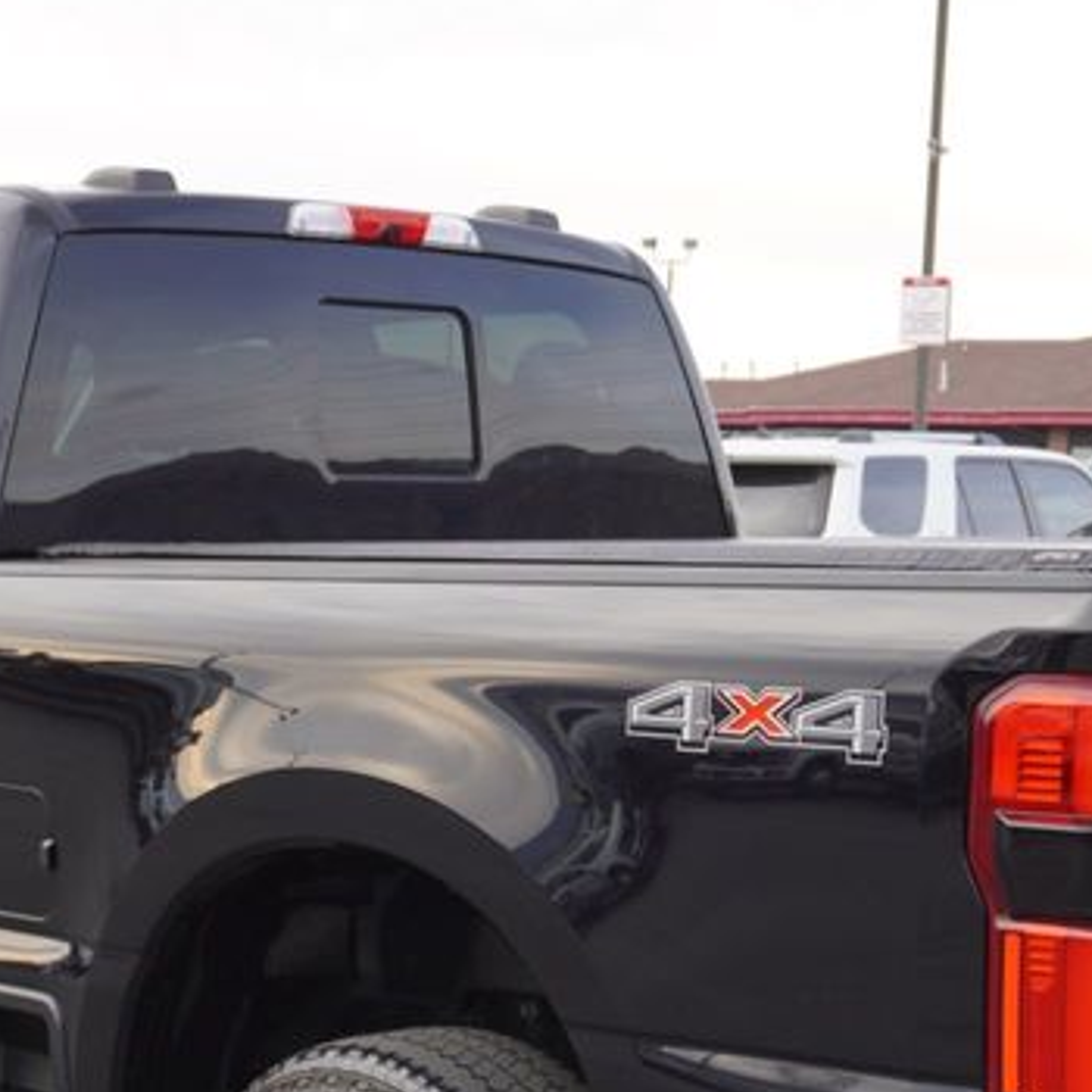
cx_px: 518
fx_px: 2927
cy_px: 973
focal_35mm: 82
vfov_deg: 20.7
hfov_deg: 21.1
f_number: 4.5
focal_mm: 22
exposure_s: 1/80
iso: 100
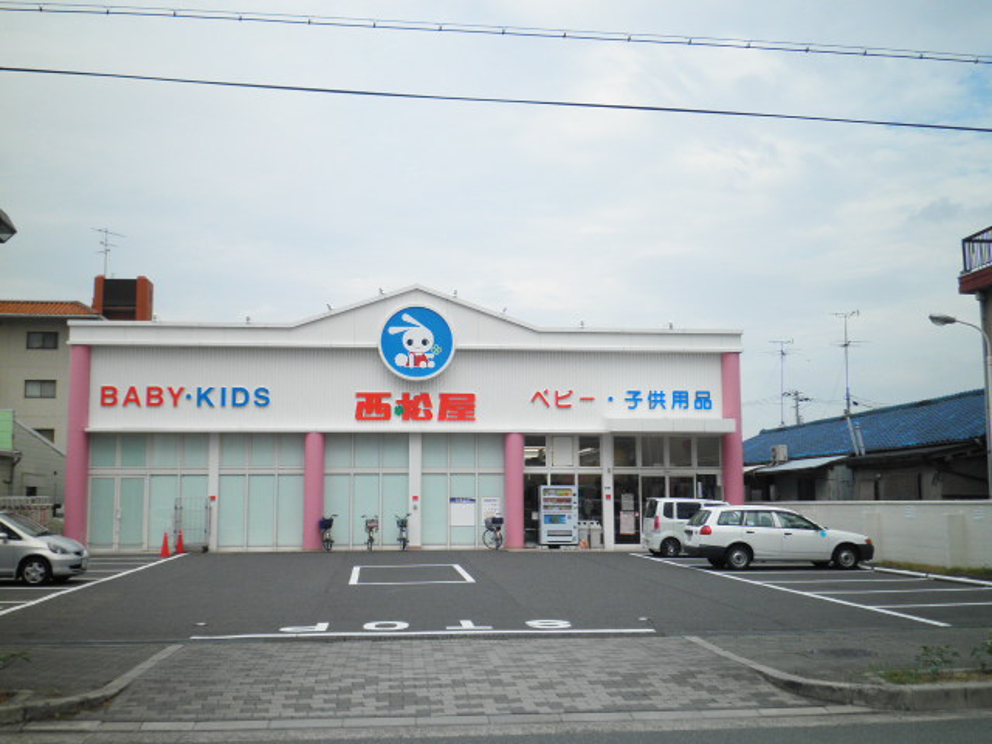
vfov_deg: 39.7
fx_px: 1032
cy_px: 372
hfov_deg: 51.4
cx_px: 496
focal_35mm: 36
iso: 64
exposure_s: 1/80
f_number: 8.8
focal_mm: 6.4
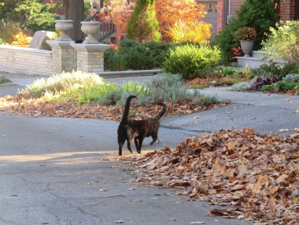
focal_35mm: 139
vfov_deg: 10.7
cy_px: 110
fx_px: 1201
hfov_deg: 14.2
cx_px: 149
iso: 160
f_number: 4.8
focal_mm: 23.8
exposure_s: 1/60
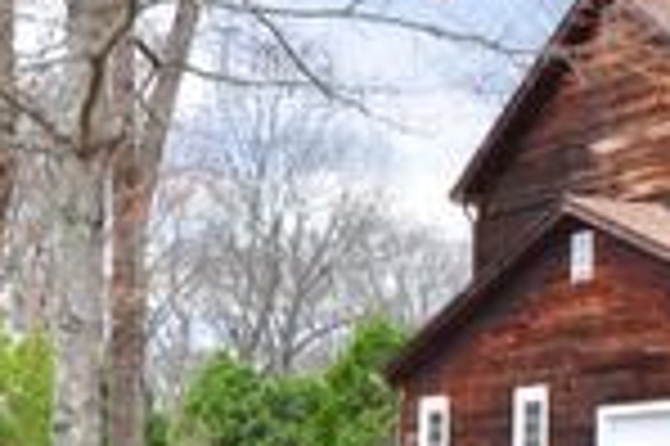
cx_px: 1021
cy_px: 248
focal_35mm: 101
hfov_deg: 17.9
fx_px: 1878
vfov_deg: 13.5
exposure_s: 1/80
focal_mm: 20
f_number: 8
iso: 200
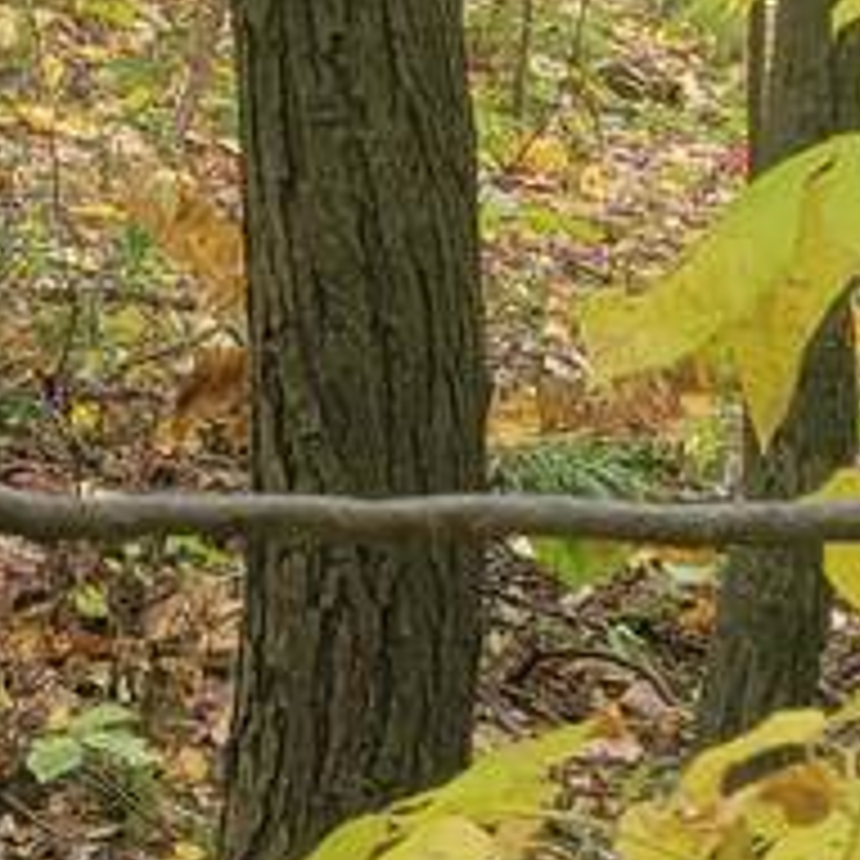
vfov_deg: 11.0
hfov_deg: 11.3
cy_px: -302
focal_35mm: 154
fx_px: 4329
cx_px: 104
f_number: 1.8
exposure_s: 1/120
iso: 50
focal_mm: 5.4
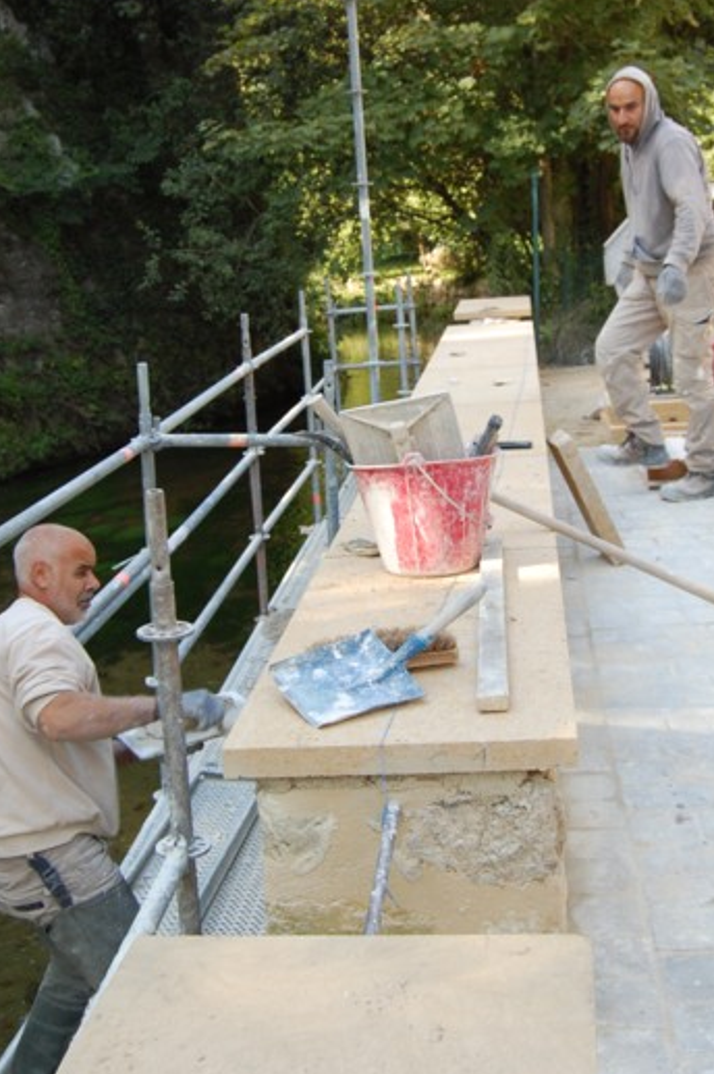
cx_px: 378
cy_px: 492
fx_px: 1430
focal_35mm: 48
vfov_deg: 41.1
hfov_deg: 28.0
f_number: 5.6
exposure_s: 1/125
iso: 360
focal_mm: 22
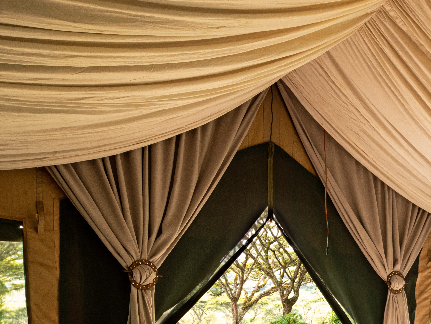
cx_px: 426
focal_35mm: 50
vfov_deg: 27.9
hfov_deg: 34.8
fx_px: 623
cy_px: 300
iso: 400
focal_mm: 22
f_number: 10
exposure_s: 1/10
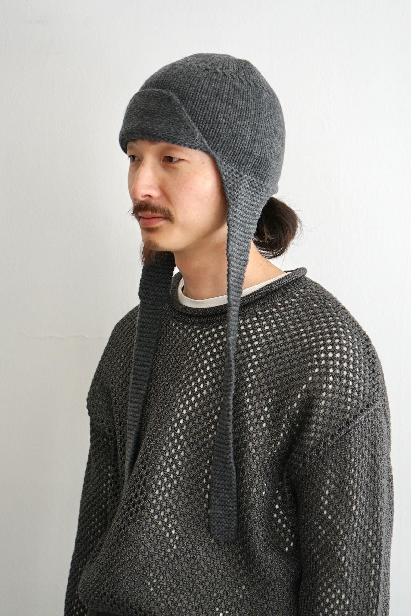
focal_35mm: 50
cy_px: 308
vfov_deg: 39.6
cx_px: 206
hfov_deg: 27.0
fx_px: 856
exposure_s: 1/160
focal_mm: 50
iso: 640
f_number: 4.5
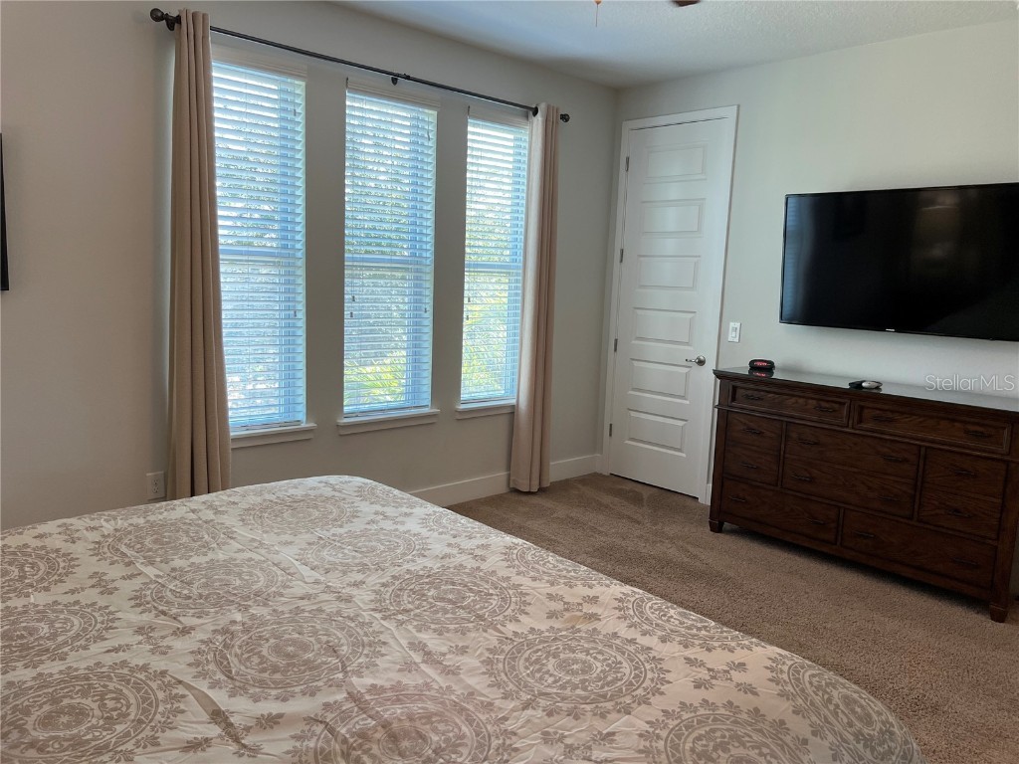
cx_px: 510
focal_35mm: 26
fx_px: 765
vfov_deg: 53.1
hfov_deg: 67.3
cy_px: 382
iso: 80
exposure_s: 1/120
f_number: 1.5
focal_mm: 5.7
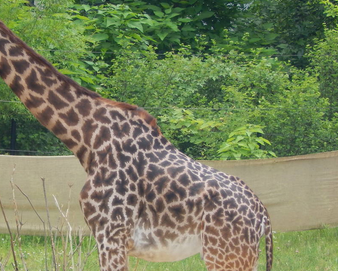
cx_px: 57
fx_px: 6895
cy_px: 198
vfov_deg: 2.2
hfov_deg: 2.8
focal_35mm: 689
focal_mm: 62.2
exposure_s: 1/125
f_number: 5.7
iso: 125
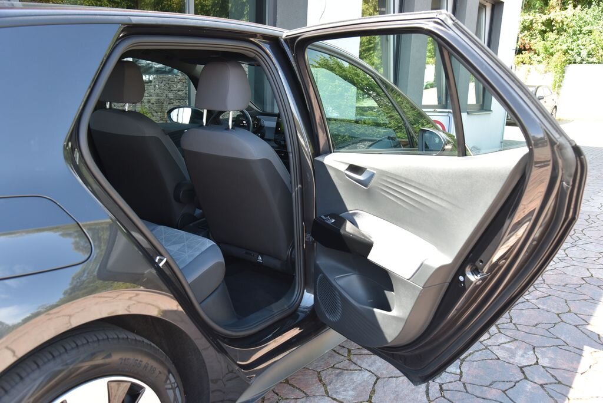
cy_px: 202
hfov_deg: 60.3
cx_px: 302
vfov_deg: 42.4
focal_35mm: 31
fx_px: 520
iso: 500
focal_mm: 31
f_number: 5.6
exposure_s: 1/125
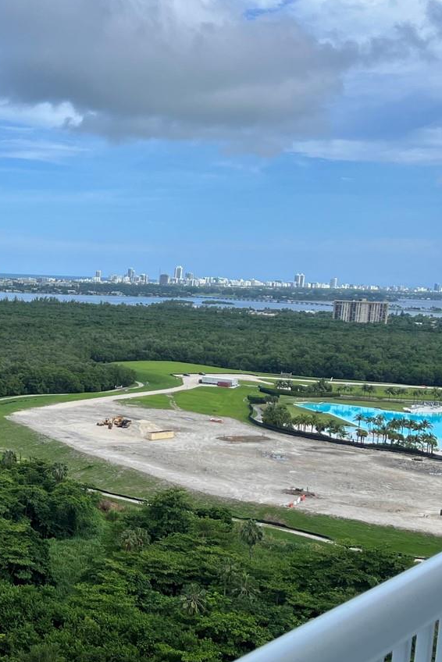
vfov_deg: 38.8
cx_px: -107
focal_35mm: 51
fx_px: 938
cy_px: 376
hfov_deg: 23.8
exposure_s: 1/3049
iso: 50
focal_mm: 5.1
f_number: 1.6
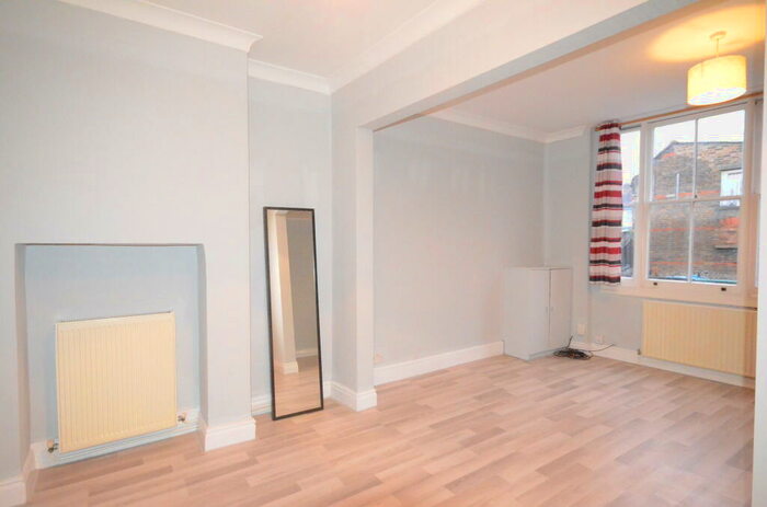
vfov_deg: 62.9
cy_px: 254
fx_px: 414
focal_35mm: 20
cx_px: 384
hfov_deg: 85.6
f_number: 8
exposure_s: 1/100
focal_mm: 13
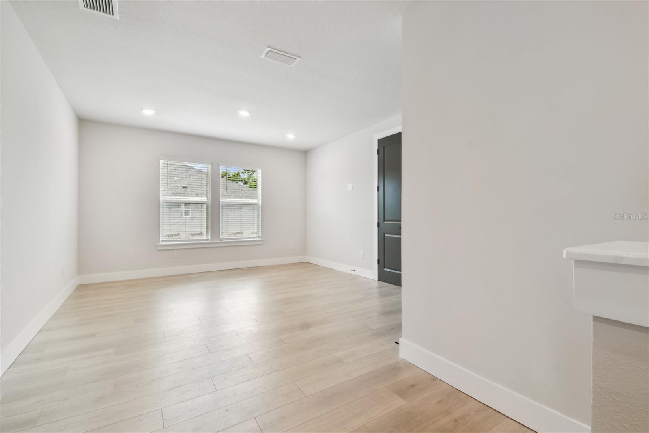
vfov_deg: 77.3
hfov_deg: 100.4
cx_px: 324
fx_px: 270
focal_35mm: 15
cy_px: 216
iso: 100
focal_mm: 10
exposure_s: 1/25
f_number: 7.1
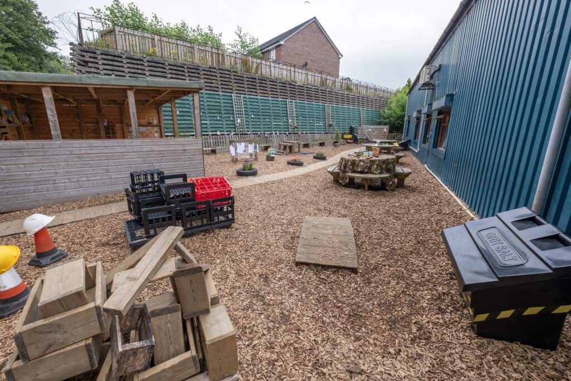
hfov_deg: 100.4
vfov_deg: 77.3
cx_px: 286
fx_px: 238
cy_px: 190
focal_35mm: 15
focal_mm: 10
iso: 125
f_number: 5.6
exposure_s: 1/60
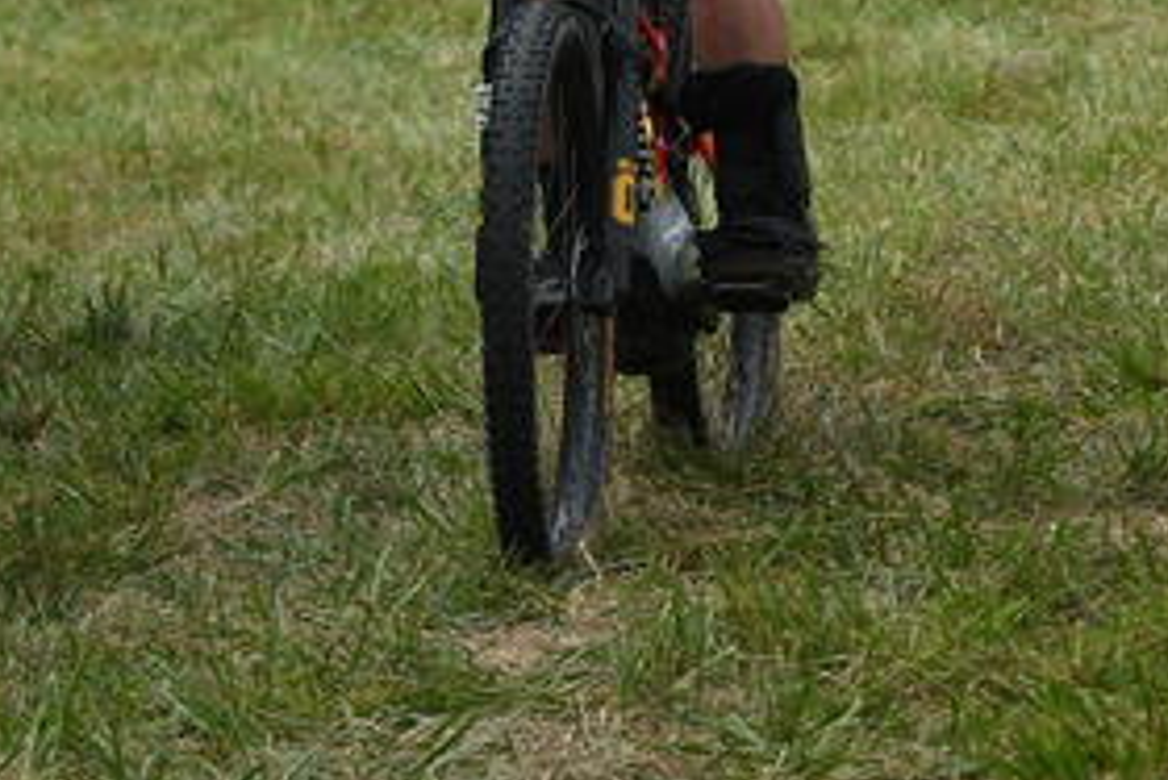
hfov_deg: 5.0
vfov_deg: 3.4
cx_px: 1650
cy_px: -63
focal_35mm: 407
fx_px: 13211
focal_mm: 78
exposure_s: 1/1000
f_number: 5
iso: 640
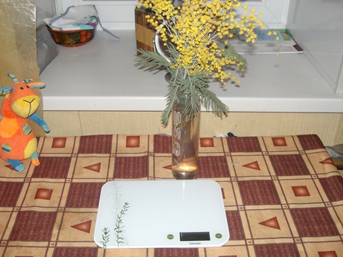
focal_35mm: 38
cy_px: 128
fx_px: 377
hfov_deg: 49.0
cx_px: 172
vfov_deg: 37.8
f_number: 3.1
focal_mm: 6.3
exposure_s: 1/60
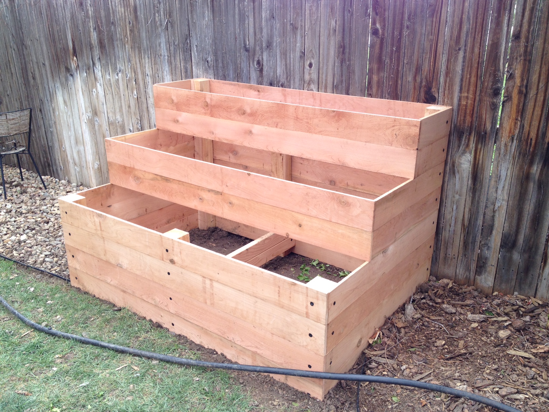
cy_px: 206
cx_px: 274
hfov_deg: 52.6
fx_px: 555
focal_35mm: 35
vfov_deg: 40.7
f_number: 2.4
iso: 50
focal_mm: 4.28
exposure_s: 1/201
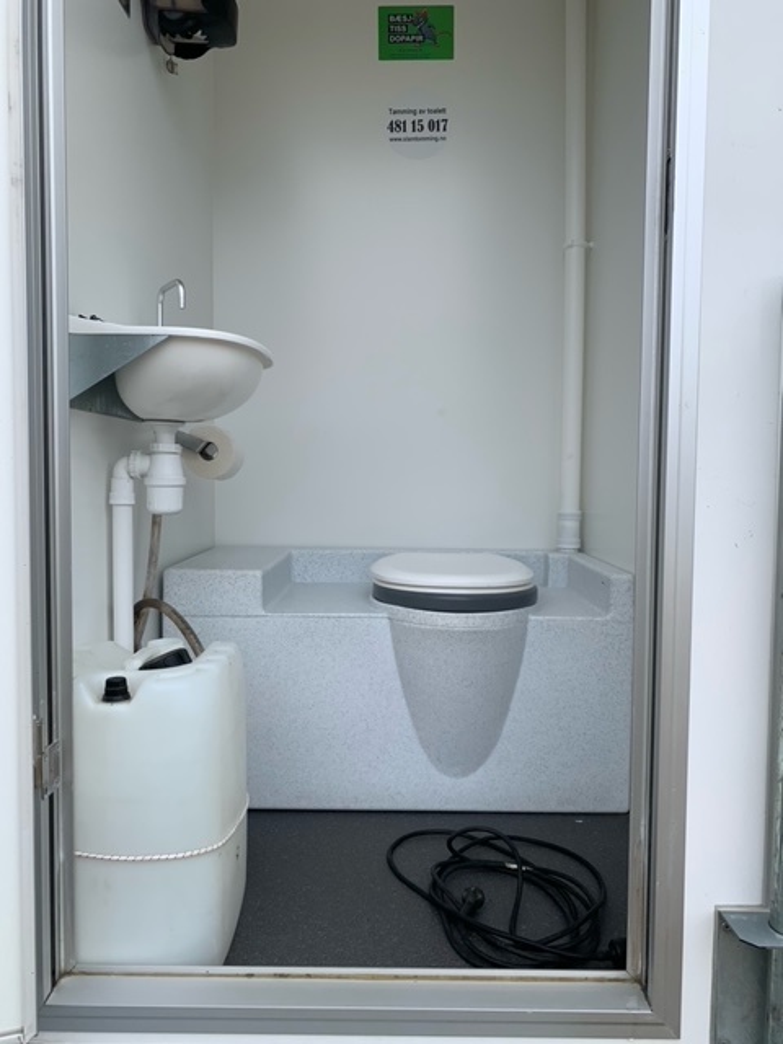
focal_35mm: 26
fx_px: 784
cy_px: 522
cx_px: 392
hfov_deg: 53.1
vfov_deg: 67.3
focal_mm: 4.25
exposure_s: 1/1205
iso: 25
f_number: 1.8
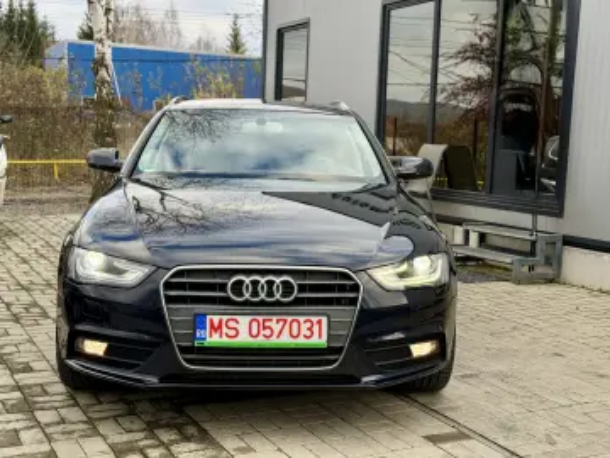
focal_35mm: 48
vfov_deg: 30.3
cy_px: 229
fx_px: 846
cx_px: 305
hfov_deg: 39.7
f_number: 1.78
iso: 80
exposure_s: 1/706
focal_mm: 6.76
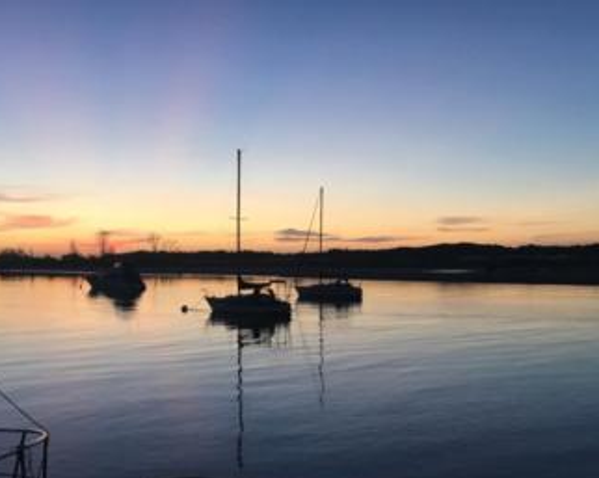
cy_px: 304
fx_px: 779
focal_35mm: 44
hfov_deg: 42.0
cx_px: 277
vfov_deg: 33.9
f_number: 2.2
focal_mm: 4.15
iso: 100
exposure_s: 1/33
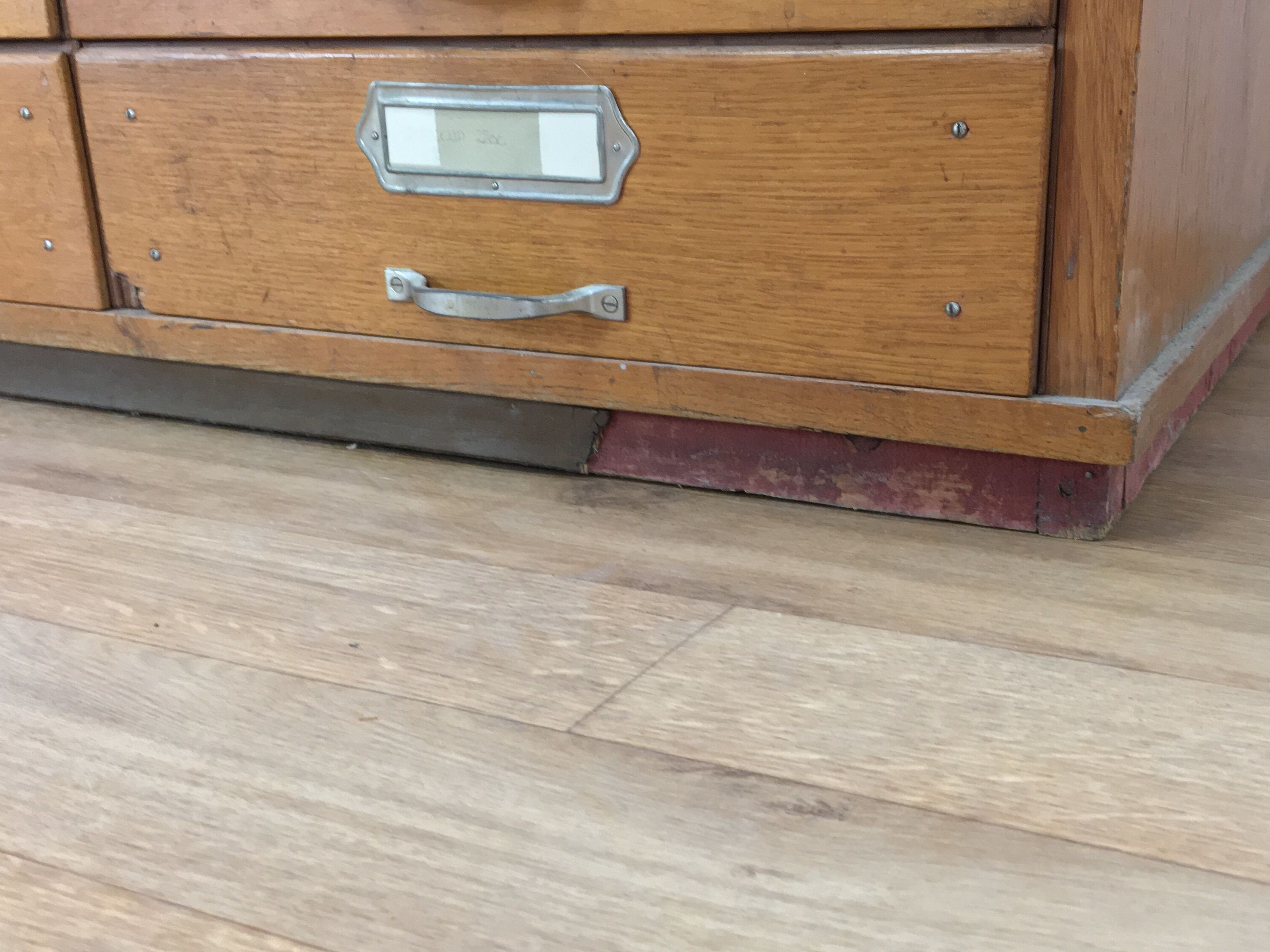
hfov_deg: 47.7
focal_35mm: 39
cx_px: 724
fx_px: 1431
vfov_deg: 36.7
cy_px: 555
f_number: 2.2
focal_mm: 4.15
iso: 125
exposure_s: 1/33
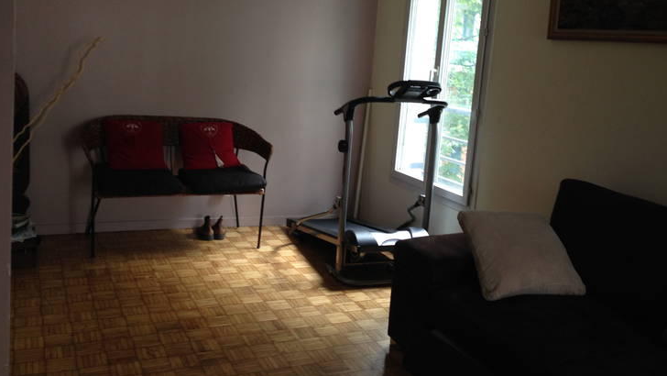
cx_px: 343
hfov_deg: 51.6
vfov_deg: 30.3
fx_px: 690
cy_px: 131
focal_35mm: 39
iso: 64
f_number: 2.4
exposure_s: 1/20
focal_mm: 4.12
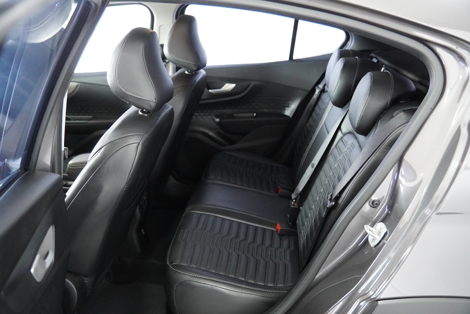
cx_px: 235
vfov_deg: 38.4
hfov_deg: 55.1
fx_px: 450
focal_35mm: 34
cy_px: 157
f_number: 2.8
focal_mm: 23
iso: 5000
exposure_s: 1/160
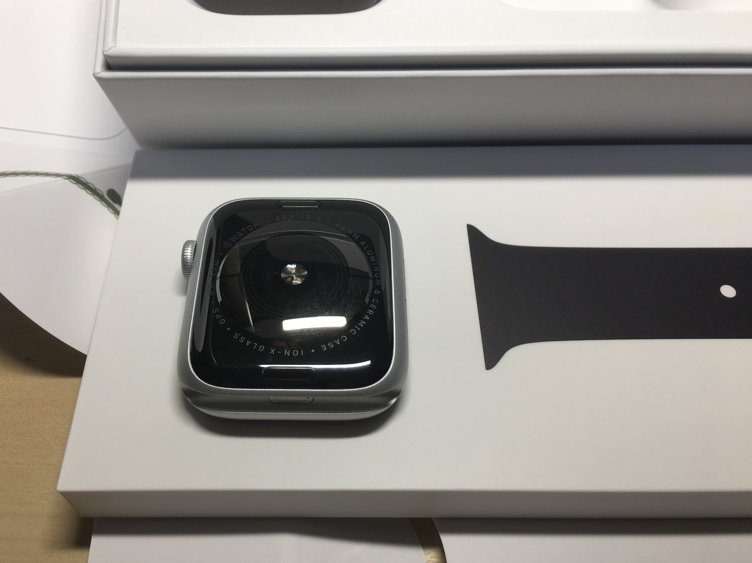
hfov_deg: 56.7
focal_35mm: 32
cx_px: 339
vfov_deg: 44.1
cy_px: 290
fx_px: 695
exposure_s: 1/50
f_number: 2.2
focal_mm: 4.15
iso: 25
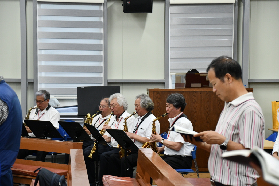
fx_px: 868
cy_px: 93
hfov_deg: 18.3
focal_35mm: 112
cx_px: 140
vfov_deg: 12.2
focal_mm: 75
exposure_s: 1/125
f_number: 5
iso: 1800
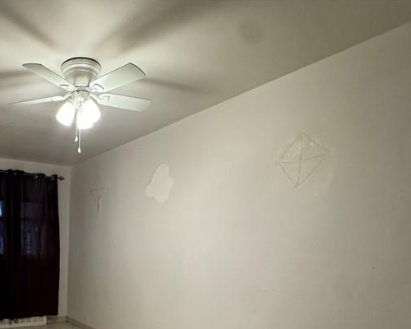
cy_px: 313
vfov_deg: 45.3
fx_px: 341
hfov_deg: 56.6
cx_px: 70
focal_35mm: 28
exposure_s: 1/60
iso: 250
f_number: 2.2
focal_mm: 2.22
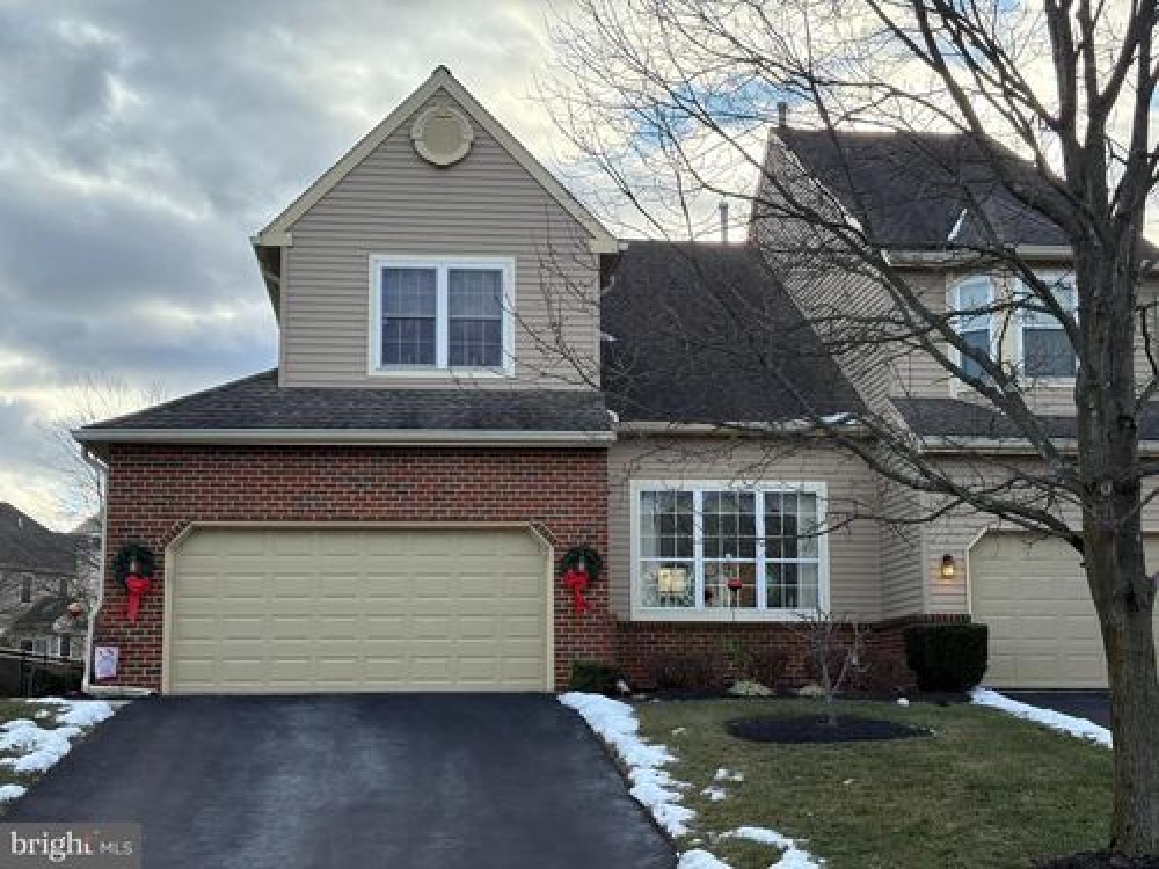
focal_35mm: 52
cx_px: 580
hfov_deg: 36.8
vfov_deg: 28.0
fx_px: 1741
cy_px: 434
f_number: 1.6
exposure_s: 1/1241
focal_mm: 5.96
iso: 50
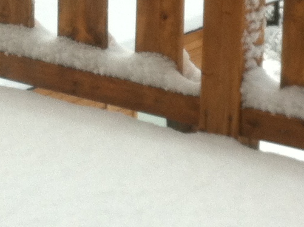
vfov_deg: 8.1
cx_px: 130
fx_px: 1587
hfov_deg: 10.9
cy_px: 6
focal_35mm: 181
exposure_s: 1/2011
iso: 80
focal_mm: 3.85
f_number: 2.8
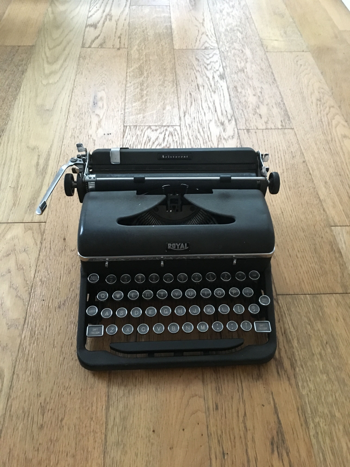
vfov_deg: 61.7
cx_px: 175
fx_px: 391
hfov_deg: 48.2
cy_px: 234
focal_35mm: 29
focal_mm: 4.15
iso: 320
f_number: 2.2
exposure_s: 1/17
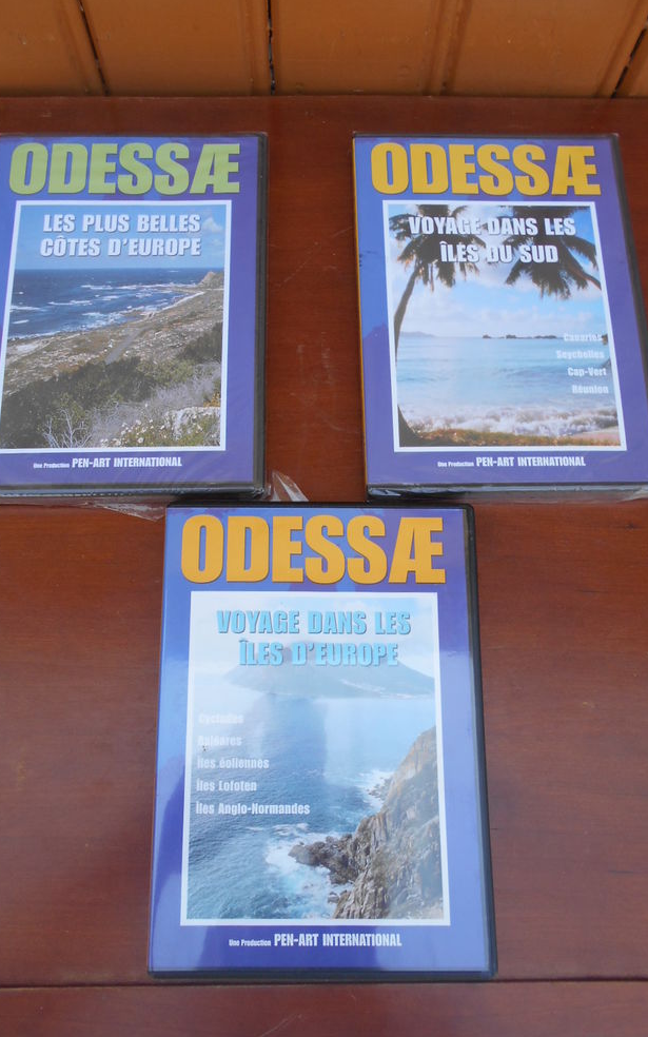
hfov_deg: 44.5
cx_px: 303
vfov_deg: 66.5
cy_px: 521
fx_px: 791
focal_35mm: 28
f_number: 3.2
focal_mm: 4.6
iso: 80
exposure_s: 1/100
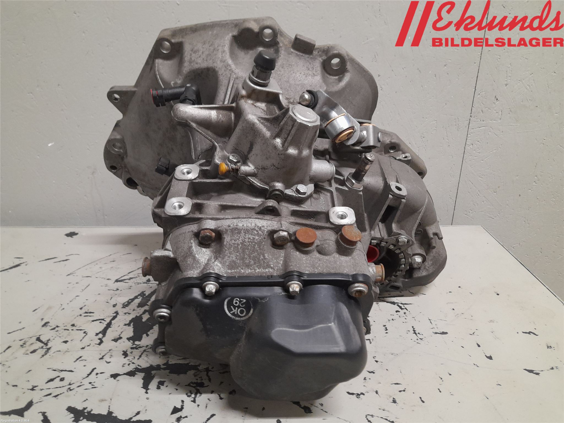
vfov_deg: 54.9
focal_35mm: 25
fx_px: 407
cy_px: 212
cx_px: 282
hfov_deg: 69.4
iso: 250
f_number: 2
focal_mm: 4.6
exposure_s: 1/50
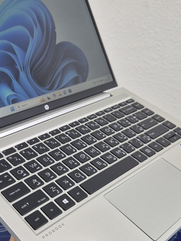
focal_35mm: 46
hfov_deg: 30.9
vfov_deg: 41.1
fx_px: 321
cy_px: 143
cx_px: 42
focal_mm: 5.4
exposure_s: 1/120
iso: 250
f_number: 1.8
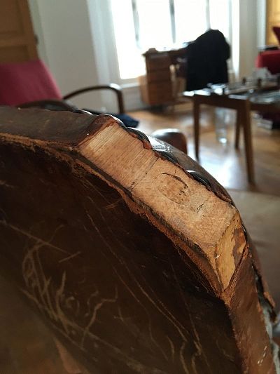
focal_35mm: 29
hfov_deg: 48.2
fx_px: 313
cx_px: 140
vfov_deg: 61.6
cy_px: 187
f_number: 2.2
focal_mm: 4.15
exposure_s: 1/25
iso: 200
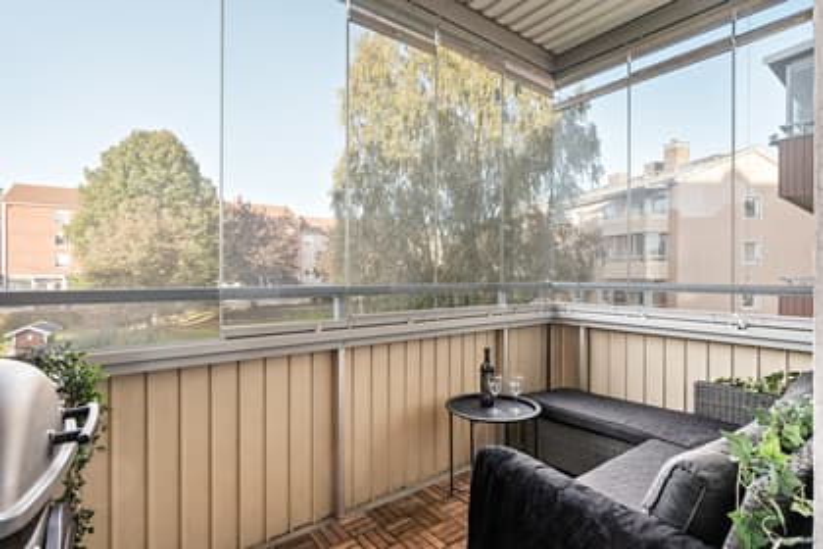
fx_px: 411
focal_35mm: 18
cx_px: 412
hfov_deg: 90.0
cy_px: 274
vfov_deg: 67.4
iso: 100
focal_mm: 12
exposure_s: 1/50
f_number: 7.1
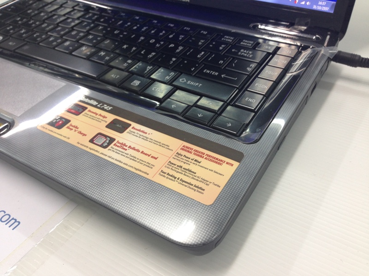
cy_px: 138
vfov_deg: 42.9
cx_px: 184
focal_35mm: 33
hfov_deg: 55.4
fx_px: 352
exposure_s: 1/20
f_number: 2.4
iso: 64
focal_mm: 4.12
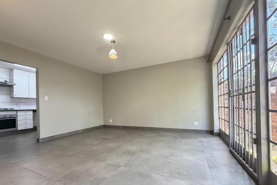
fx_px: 115
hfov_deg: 100.4
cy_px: 105
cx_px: 142
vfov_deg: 76.9
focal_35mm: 15
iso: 320
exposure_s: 1/121
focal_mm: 2.22
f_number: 2.2
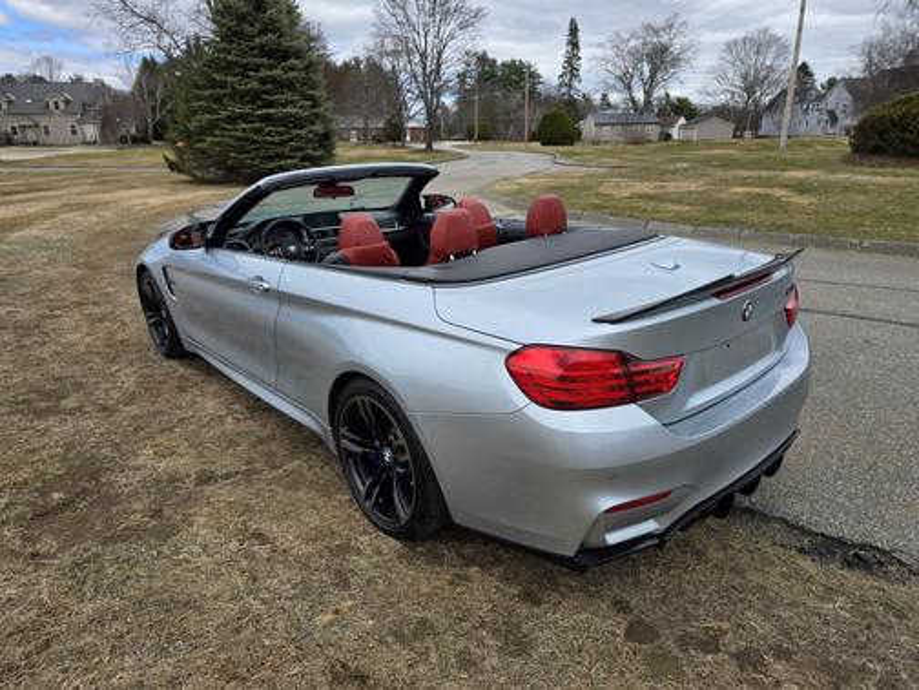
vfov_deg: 58.9
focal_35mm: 23
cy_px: 345
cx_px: 460
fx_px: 611
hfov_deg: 73.9
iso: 12
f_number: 1.7
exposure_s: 1/467
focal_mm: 6.3
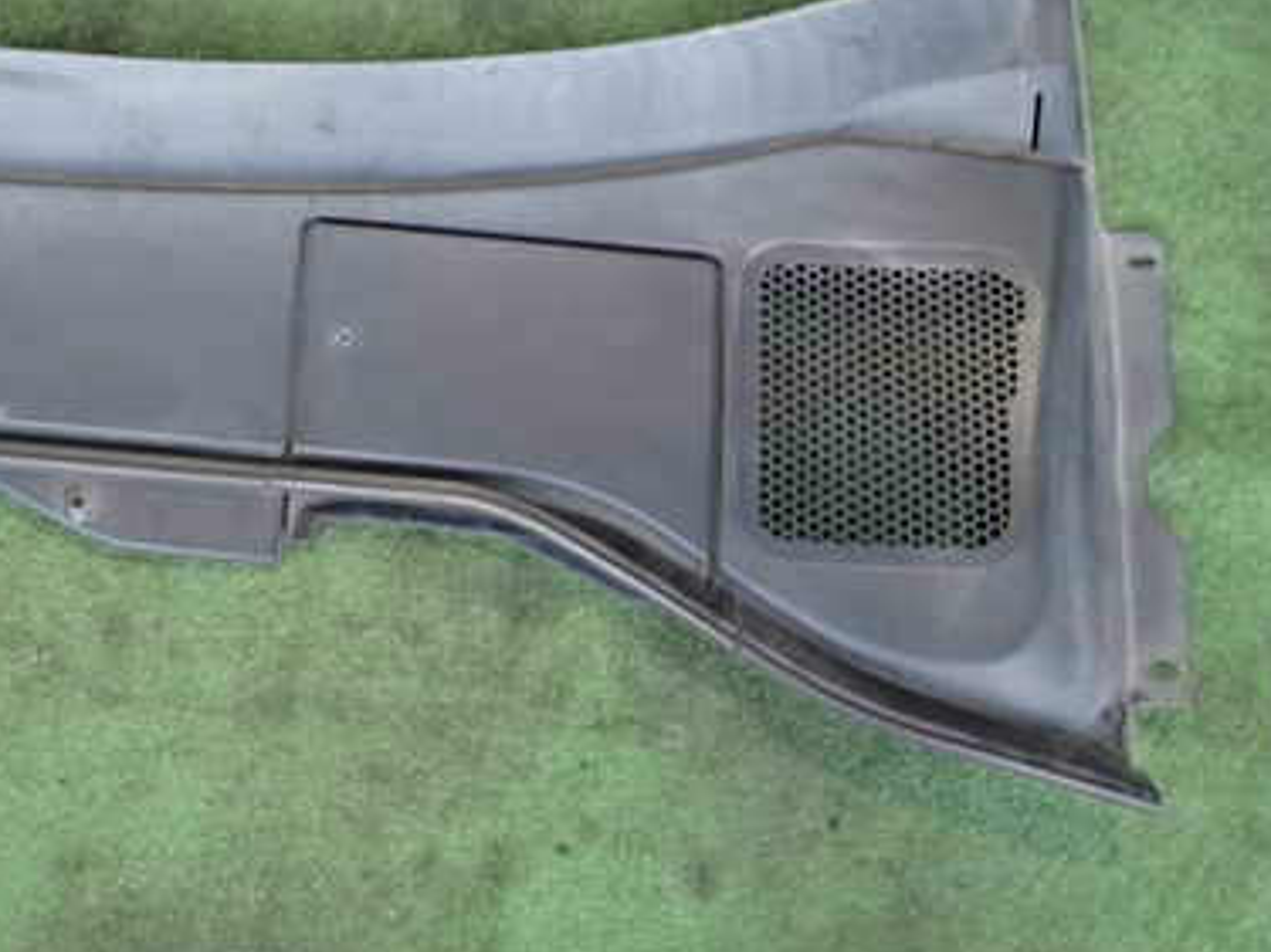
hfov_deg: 46.4
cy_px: 349
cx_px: 485
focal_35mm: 40
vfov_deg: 35.7
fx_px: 1468
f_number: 2
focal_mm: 4.5
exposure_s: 1/40
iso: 200
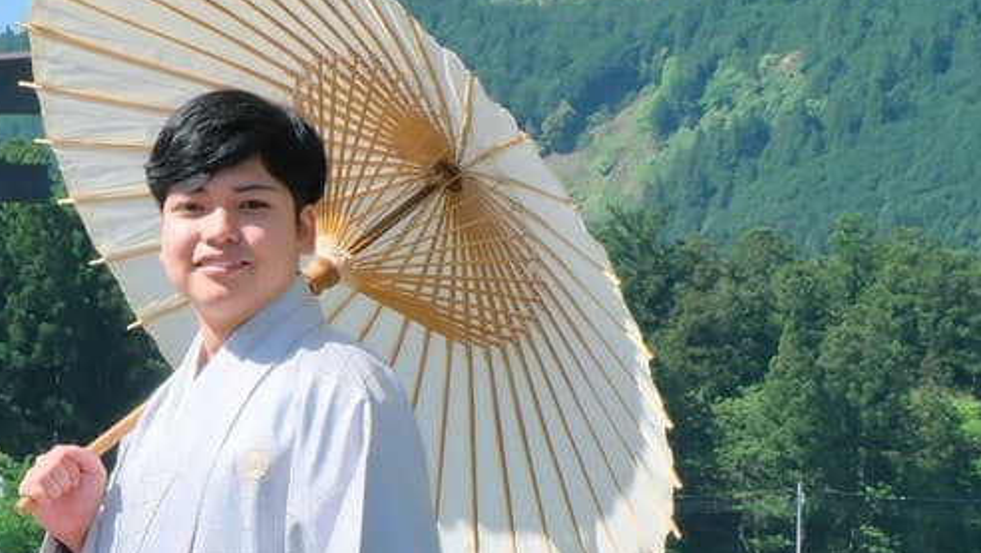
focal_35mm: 162
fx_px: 4216
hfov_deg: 13.1
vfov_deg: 7.4
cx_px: 0
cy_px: 690
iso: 800
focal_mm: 35
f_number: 13
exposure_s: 1/250
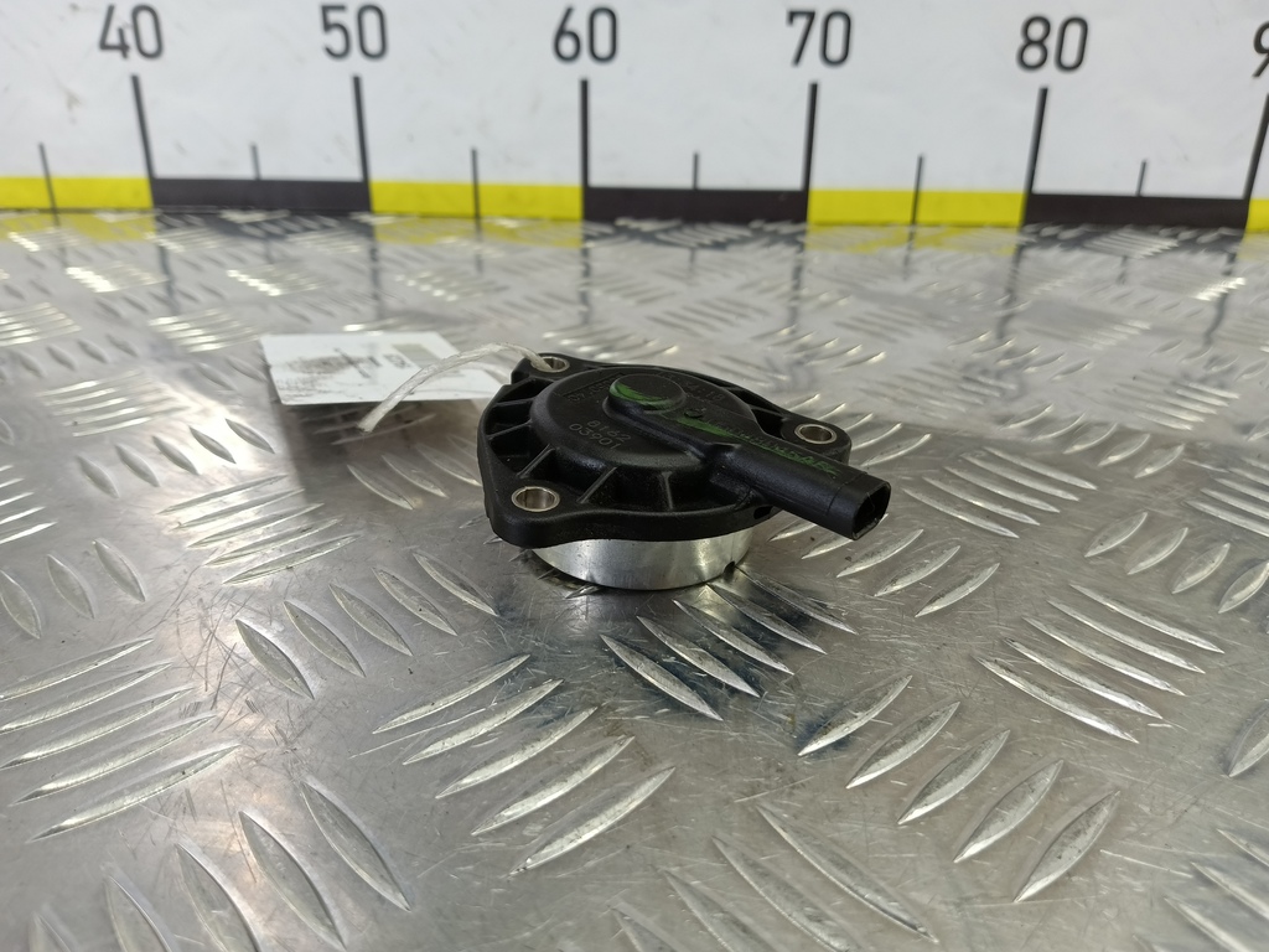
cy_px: 476
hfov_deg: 73.9
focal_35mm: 23
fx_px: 843
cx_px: 634
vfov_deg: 58.9
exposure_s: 1/50
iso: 117
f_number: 1.6
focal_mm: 4.11
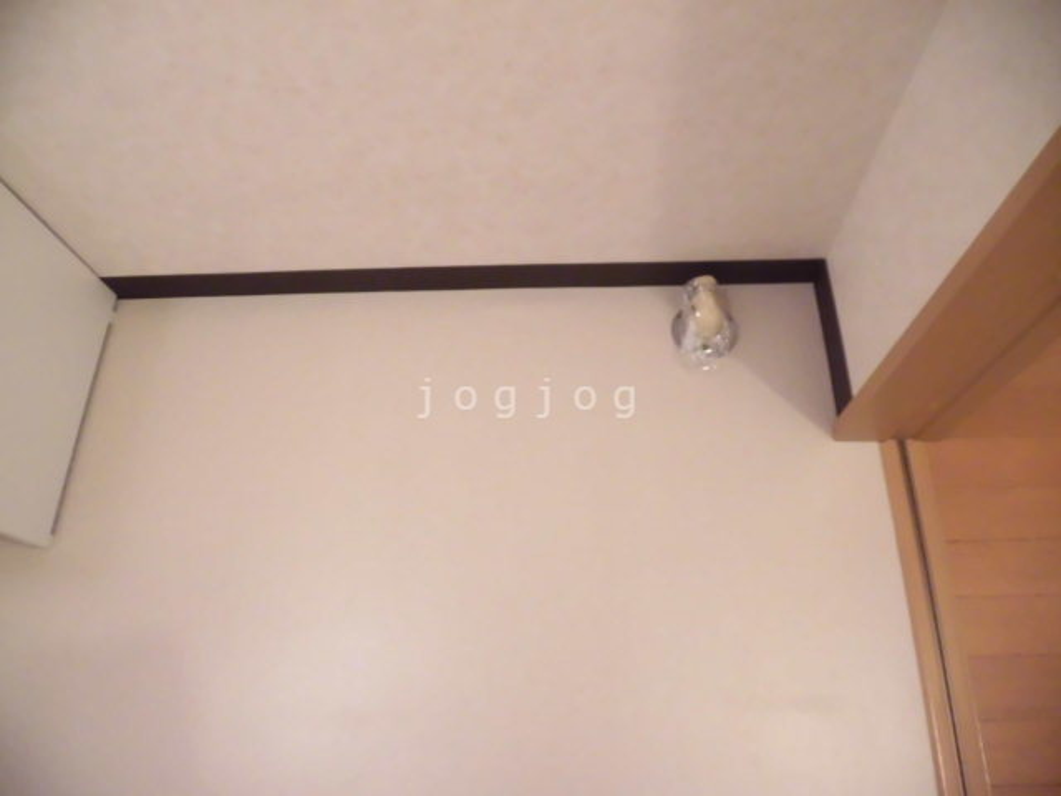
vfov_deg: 56.8
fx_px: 736
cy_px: 398
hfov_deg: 71.6
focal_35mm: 24
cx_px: 530
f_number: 3.1
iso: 640
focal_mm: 4.3
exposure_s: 1/25
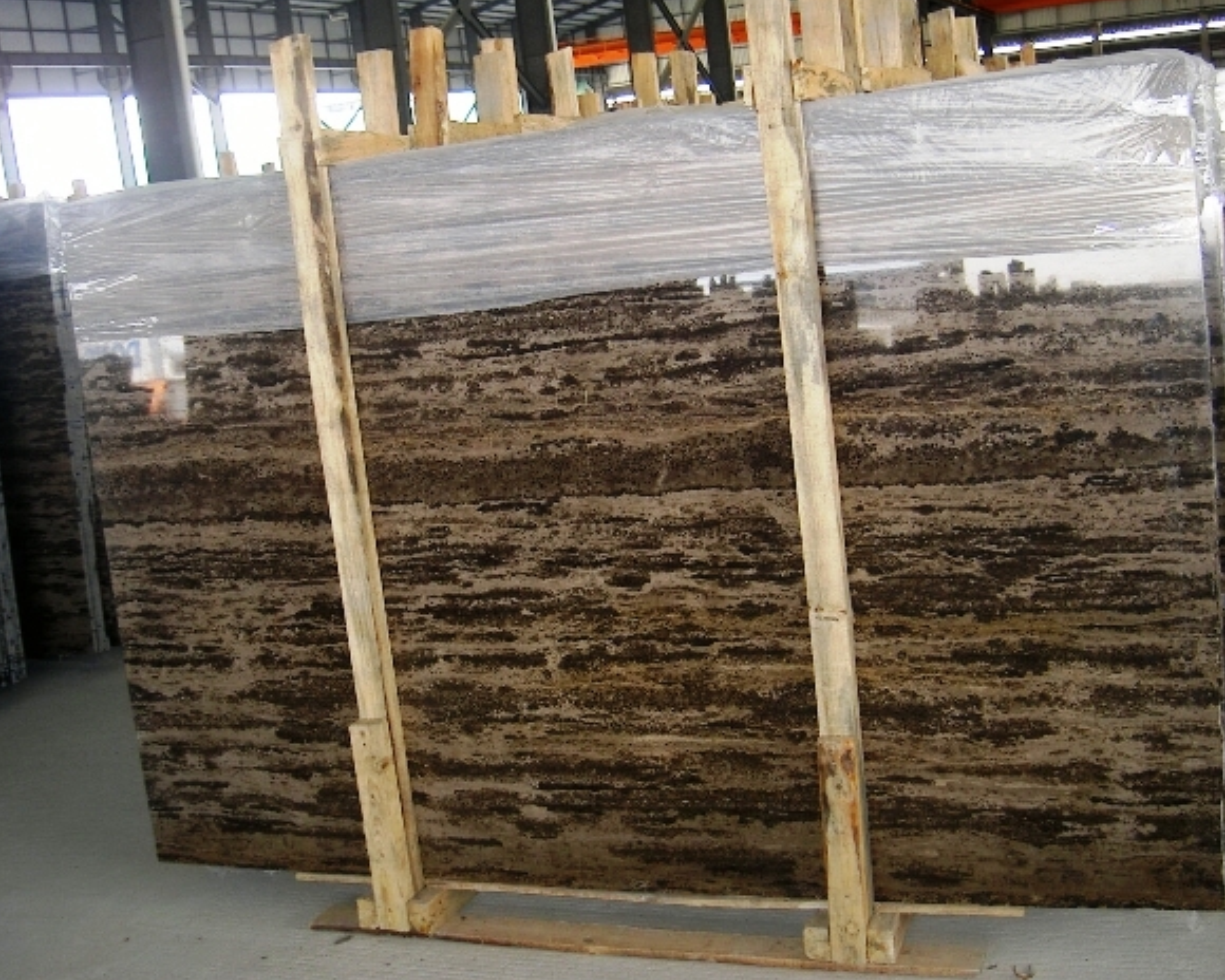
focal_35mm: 42
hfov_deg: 43.8
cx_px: 591
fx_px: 1523
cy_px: 482
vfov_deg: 35.7
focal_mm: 8
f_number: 2.8
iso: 100
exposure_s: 1/59.5
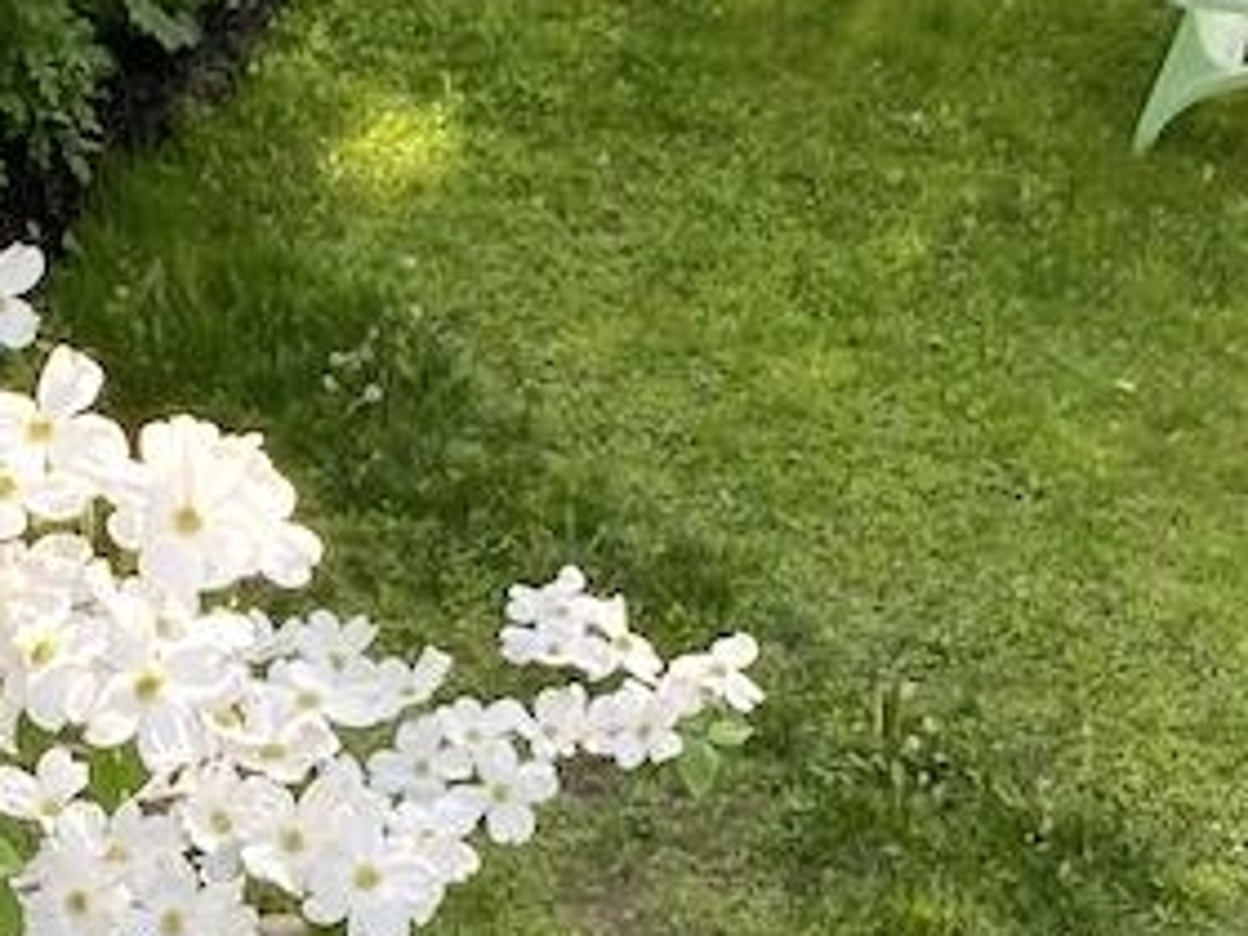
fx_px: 3425
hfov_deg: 20.5
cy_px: 174
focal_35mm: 95
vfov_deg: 15.5
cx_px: 339
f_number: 1.8
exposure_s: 1/296
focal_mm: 4.25
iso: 32
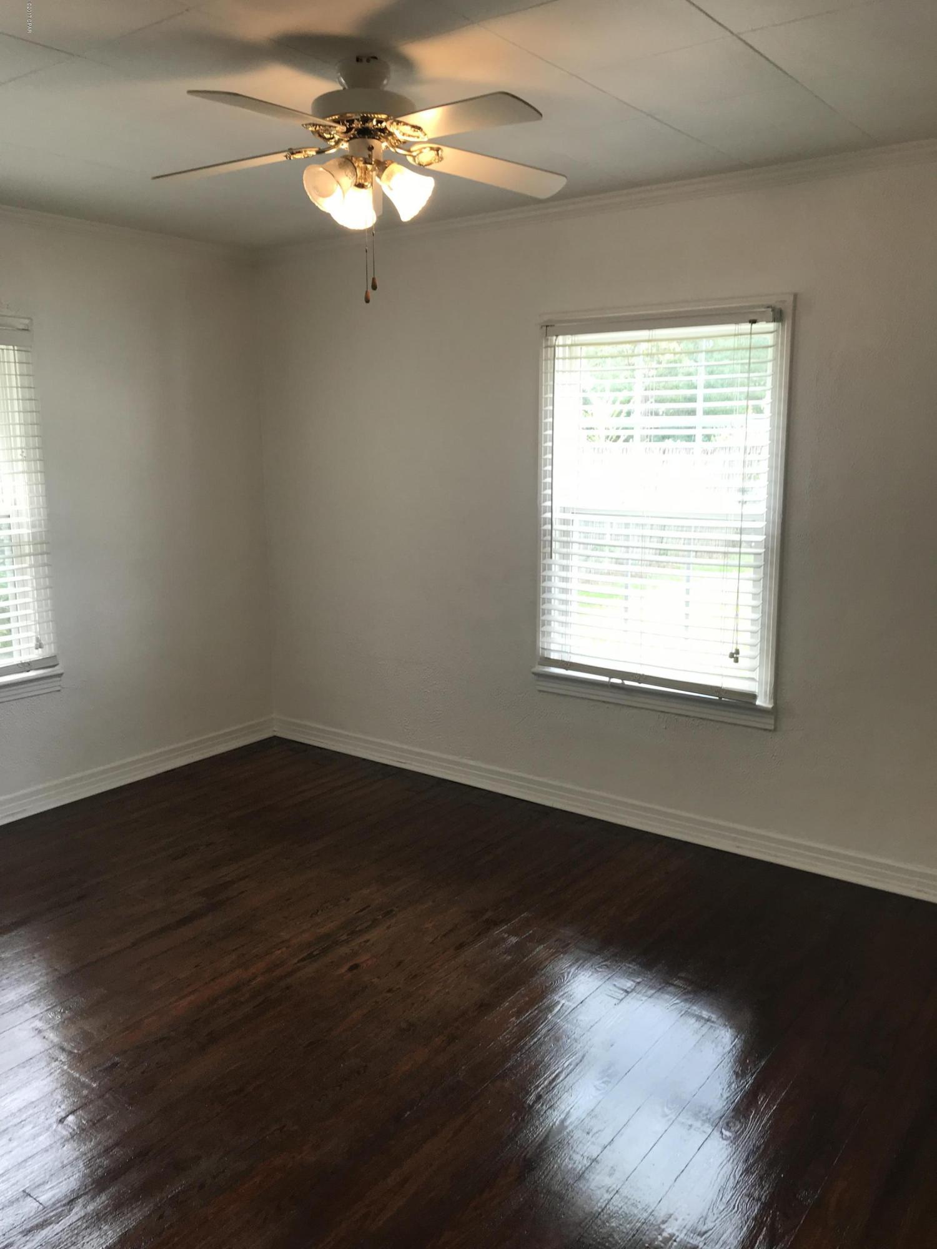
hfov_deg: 49.7
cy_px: 624
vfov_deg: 63.4
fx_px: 1011
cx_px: 468
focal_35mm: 28
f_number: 1.8
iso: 20
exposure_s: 1/60
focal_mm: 3.99
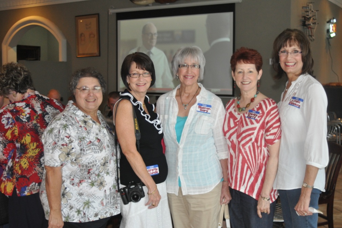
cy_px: 112
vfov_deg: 28.3
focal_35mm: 48
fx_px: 451
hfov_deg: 41.5
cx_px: 173
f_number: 3.5
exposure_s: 1/60
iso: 800
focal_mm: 31
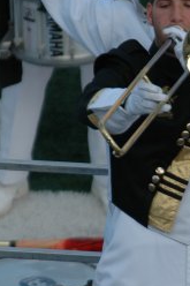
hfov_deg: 0.9
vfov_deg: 1.4
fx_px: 11518
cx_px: 170
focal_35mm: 1453
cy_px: 165
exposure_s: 1/640
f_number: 5.6
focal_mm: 400
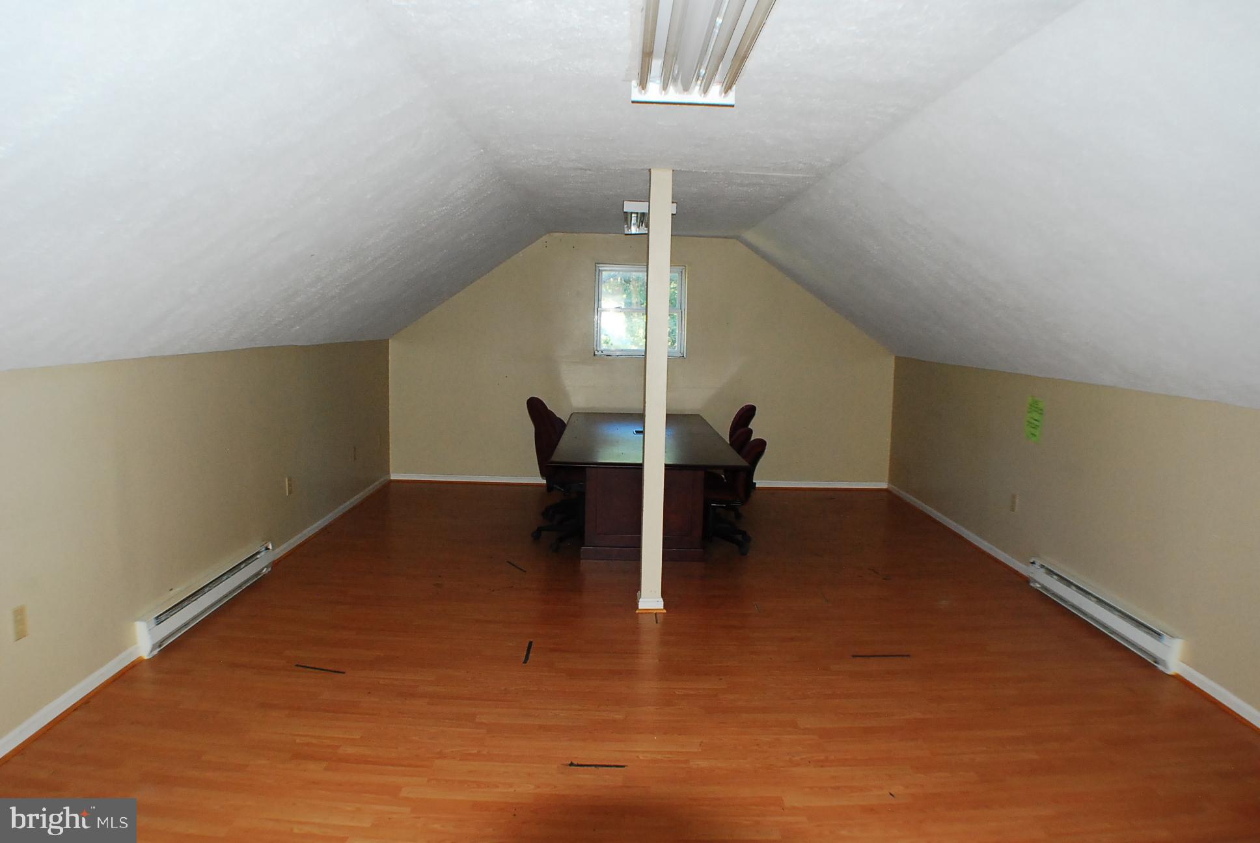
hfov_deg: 57.2
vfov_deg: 40.1
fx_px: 1156
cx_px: 630
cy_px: 422
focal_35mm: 33
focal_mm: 22
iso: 1000
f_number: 8
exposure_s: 1/60
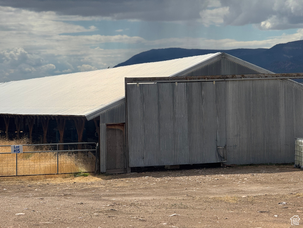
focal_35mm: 120
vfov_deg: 12.3
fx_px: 1050
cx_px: 152
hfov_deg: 16.4
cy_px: 114
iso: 50
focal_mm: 15.66
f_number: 2.8
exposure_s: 1/3690
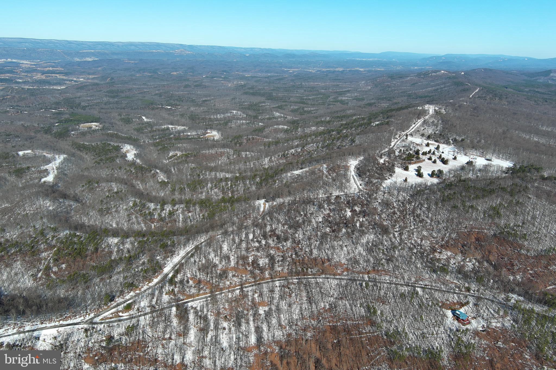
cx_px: 278
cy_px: 185
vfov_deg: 45.0
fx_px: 448
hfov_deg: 63.7
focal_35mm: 29
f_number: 2.8
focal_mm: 10.57
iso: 100
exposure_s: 1/1560
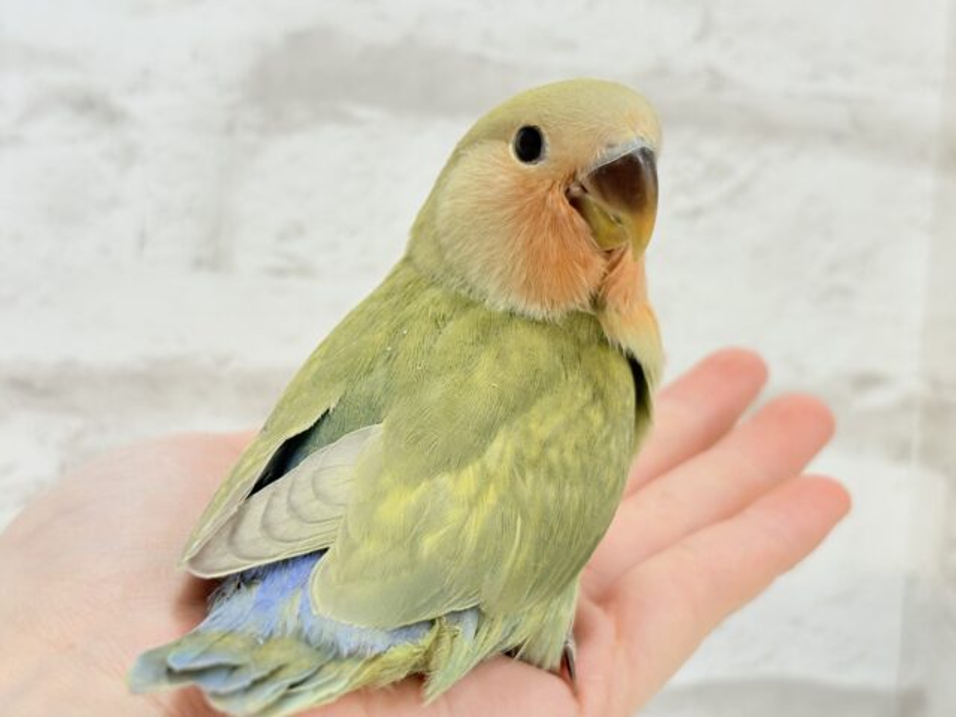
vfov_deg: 28.0
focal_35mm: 52
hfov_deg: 36.8
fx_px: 1436
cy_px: 358
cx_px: 478
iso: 50
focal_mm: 5.96
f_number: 1.6
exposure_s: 1/50
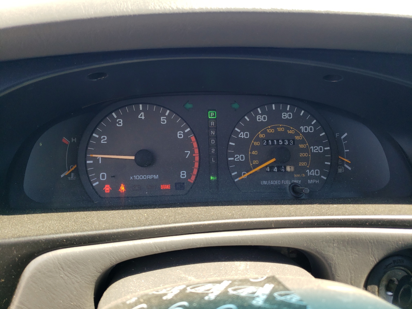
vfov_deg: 53.1
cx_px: 206
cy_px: 154
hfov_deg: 67.3
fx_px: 309
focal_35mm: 26
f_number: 1.5
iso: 50
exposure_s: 1/250
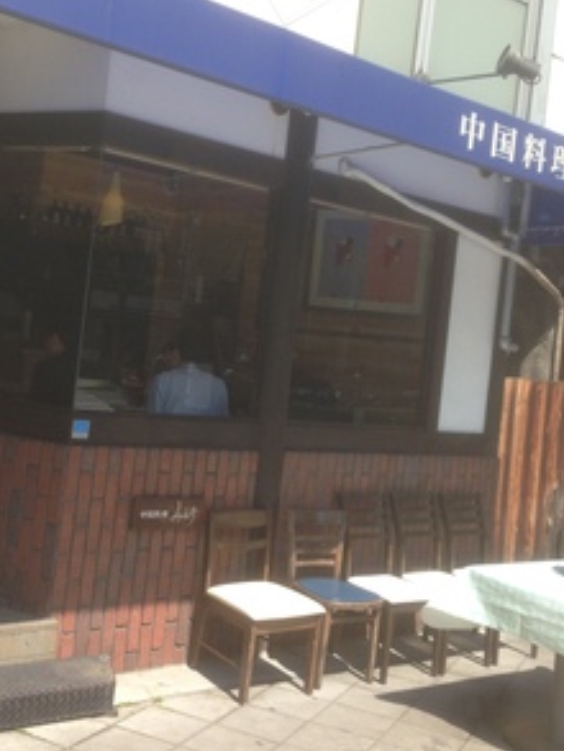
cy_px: 343
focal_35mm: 45
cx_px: 213
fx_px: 977
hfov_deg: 32.1
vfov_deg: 42.0
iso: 50
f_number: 2.4
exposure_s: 1/847
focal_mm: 4.12
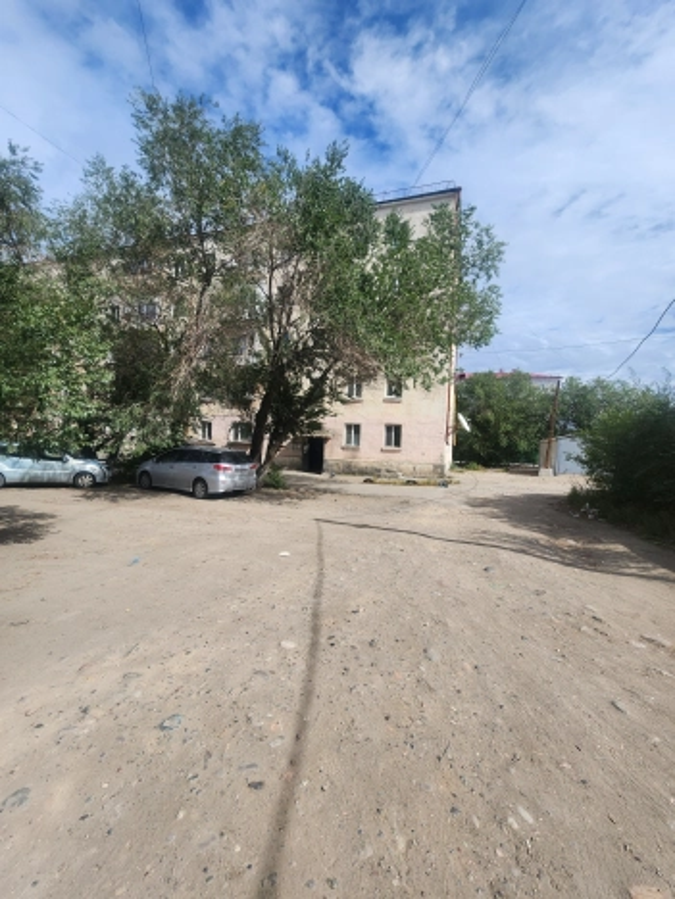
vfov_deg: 106.2
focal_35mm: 13
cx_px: 338
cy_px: 450
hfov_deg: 89.9
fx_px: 338
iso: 50
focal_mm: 2.2
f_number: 2.2
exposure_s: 1/2531
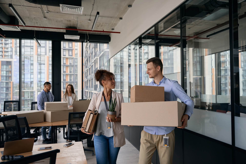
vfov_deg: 44.7
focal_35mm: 29
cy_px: 82
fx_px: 200
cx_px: 123
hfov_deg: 63.3
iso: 400
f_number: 3.2
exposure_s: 1/250
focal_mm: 29.2
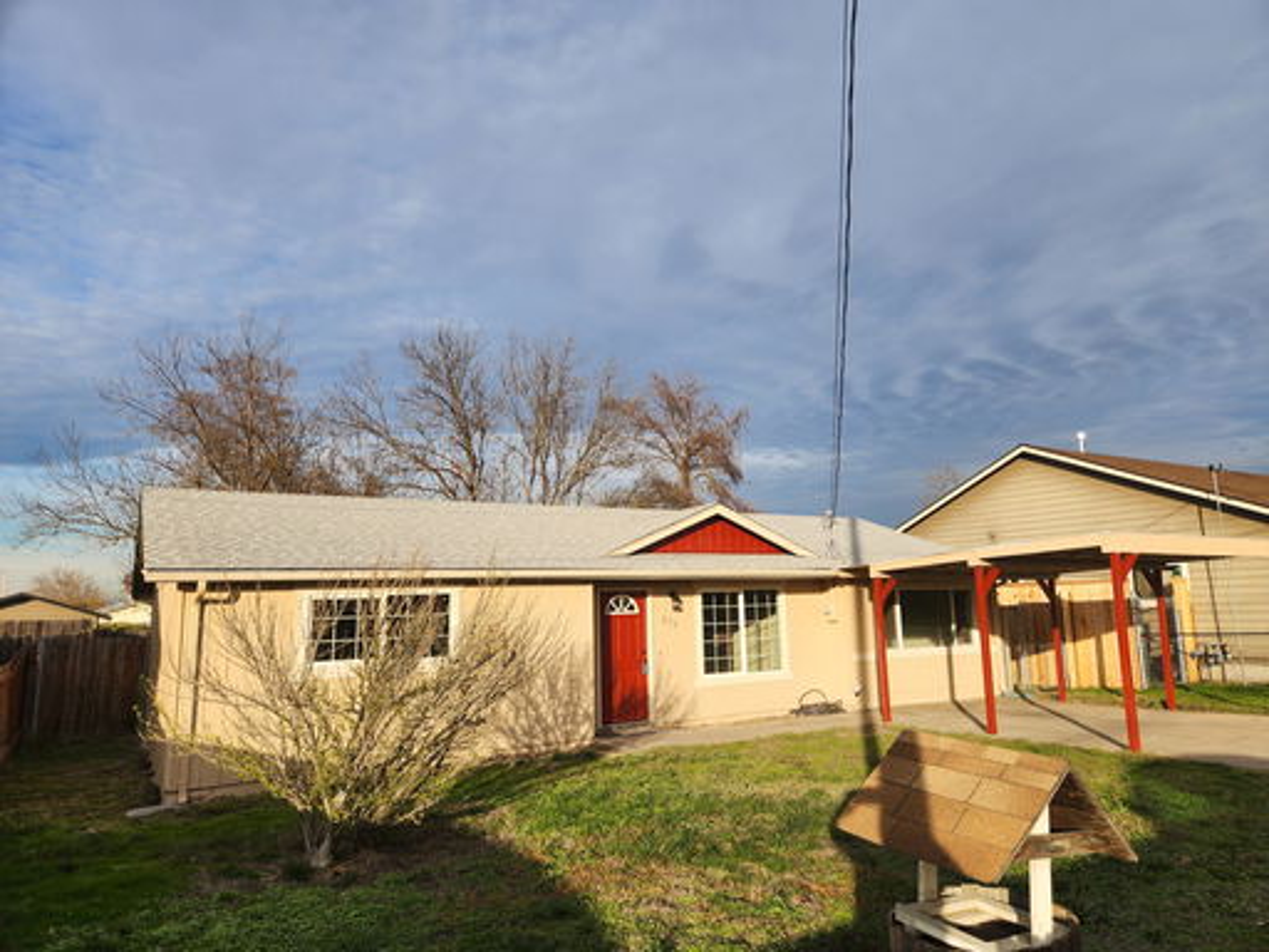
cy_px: 476
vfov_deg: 58.9
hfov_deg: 73.9
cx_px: 634
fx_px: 843
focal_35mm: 23
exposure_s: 1/904
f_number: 1.8
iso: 20
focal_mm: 5.4
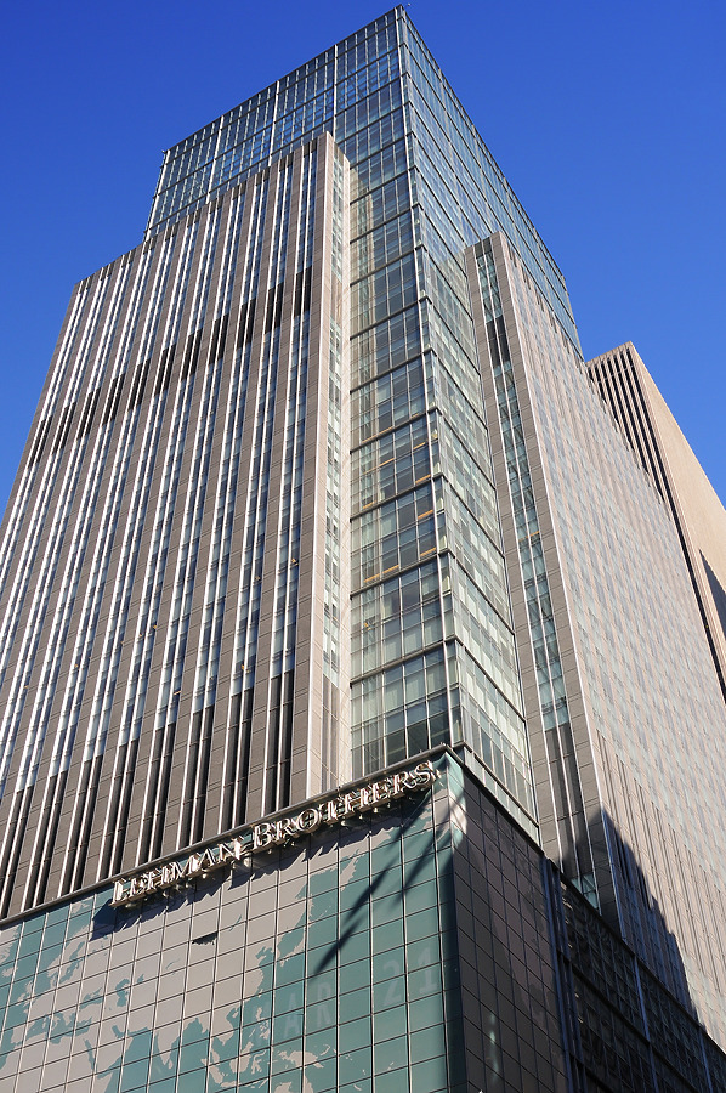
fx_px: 1091
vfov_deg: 53.2
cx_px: 363
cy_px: 546
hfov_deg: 36.8
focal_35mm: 36
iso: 200
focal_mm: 24
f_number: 9
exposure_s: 1/250
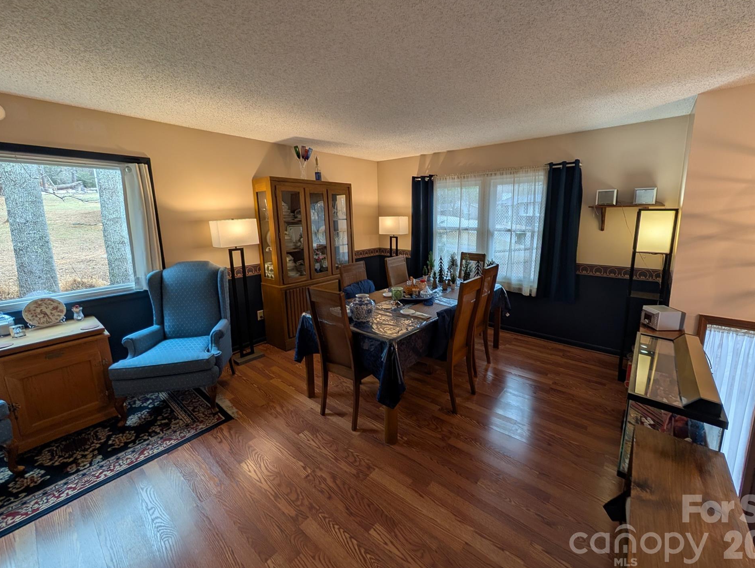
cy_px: 266
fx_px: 284
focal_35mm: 13
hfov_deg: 106.0
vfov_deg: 89.9
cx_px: 401
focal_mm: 2.02
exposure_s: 1/120
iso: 52
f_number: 1.7
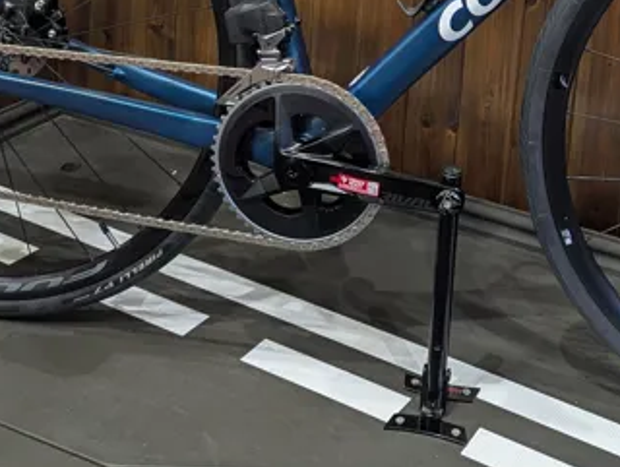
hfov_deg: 31.7
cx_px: 438
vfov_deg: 22.6
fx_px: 1076
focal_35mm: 60
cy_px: -87
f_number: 1.85
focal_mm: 6.81
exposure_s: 1/25
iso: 164
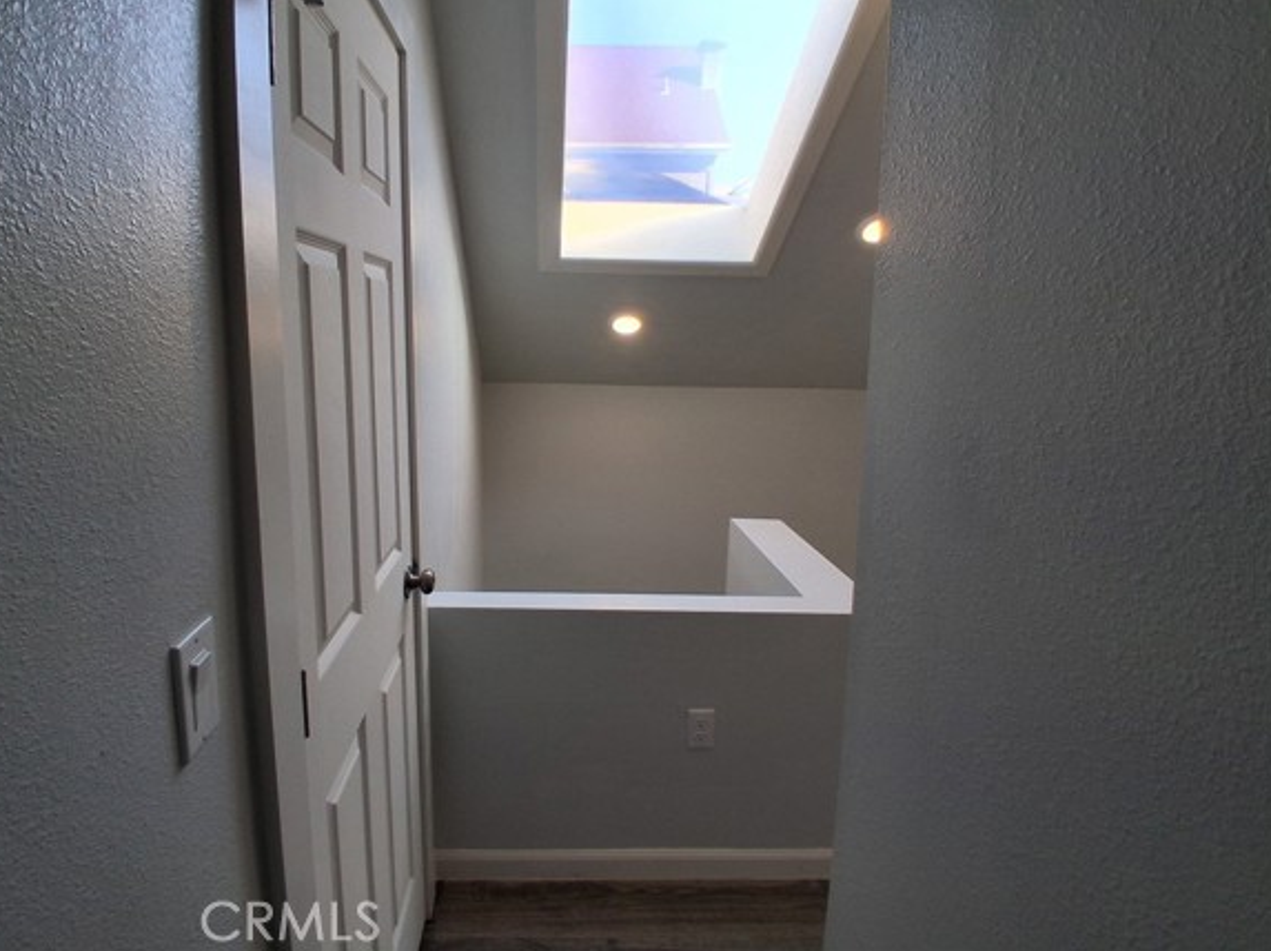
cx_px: 572
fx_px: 697
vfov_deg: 68.4
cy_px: 421
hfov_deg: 84.4
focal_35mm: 19
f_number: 2.2
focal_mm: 1.4
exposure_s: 1/202
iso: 50
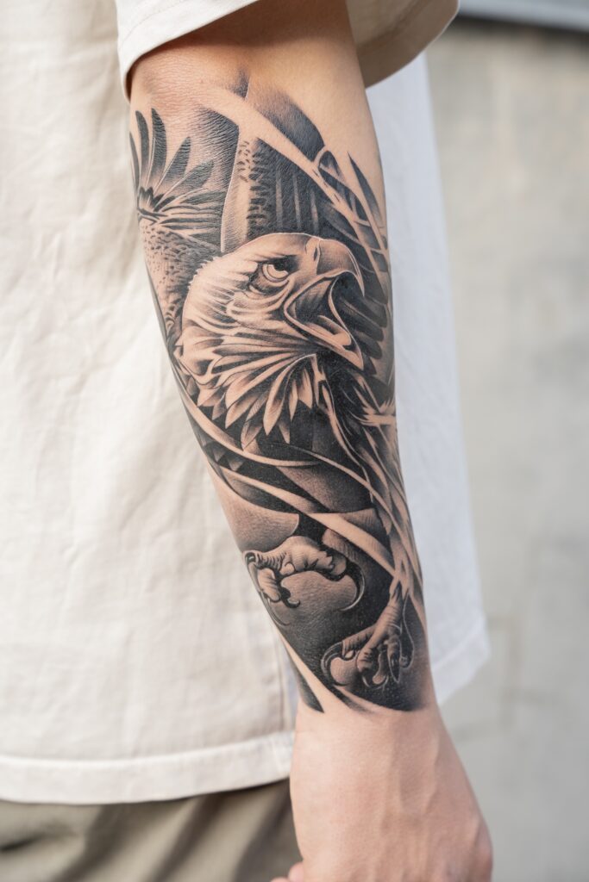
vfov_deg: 28.8
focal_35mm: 70
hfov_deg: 19.5
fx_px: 1717
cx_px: 294
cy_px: 441
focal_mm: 70
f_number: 5.6
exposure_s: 1/200
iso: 500
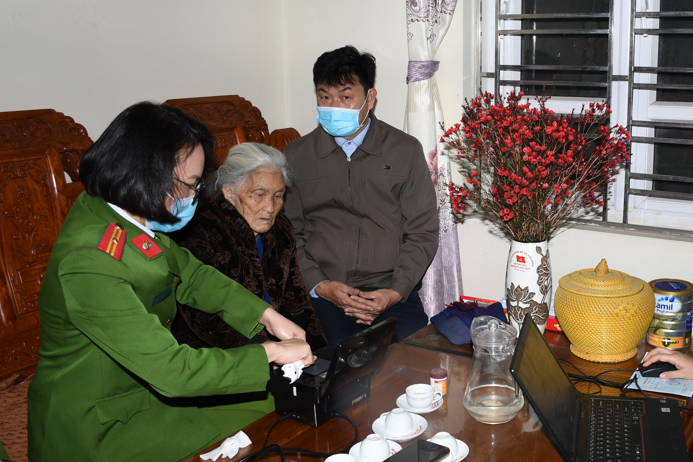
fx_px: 751
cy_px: 207
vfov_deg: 34.2
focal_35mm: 39
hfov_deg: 48.2
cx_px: 494
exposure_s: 1/125
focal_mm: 18
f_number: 5
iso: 160
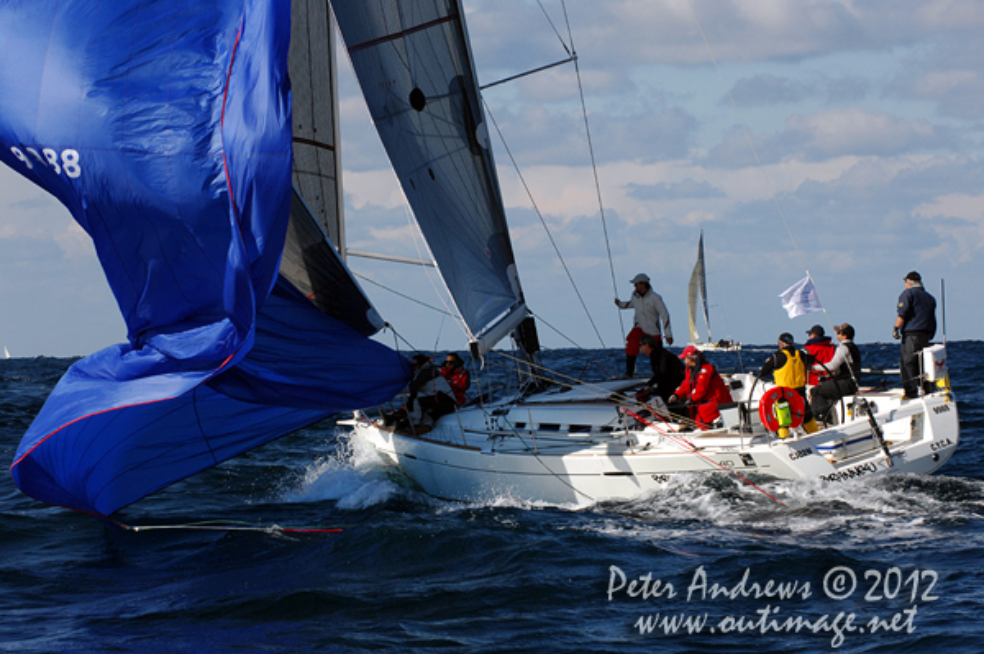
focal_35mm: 195
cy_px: 327
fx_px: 5325
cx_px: 492
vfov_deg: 7.0
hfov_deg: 10.6
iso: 400
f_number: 6.7
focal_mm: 130
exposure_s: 1/1000
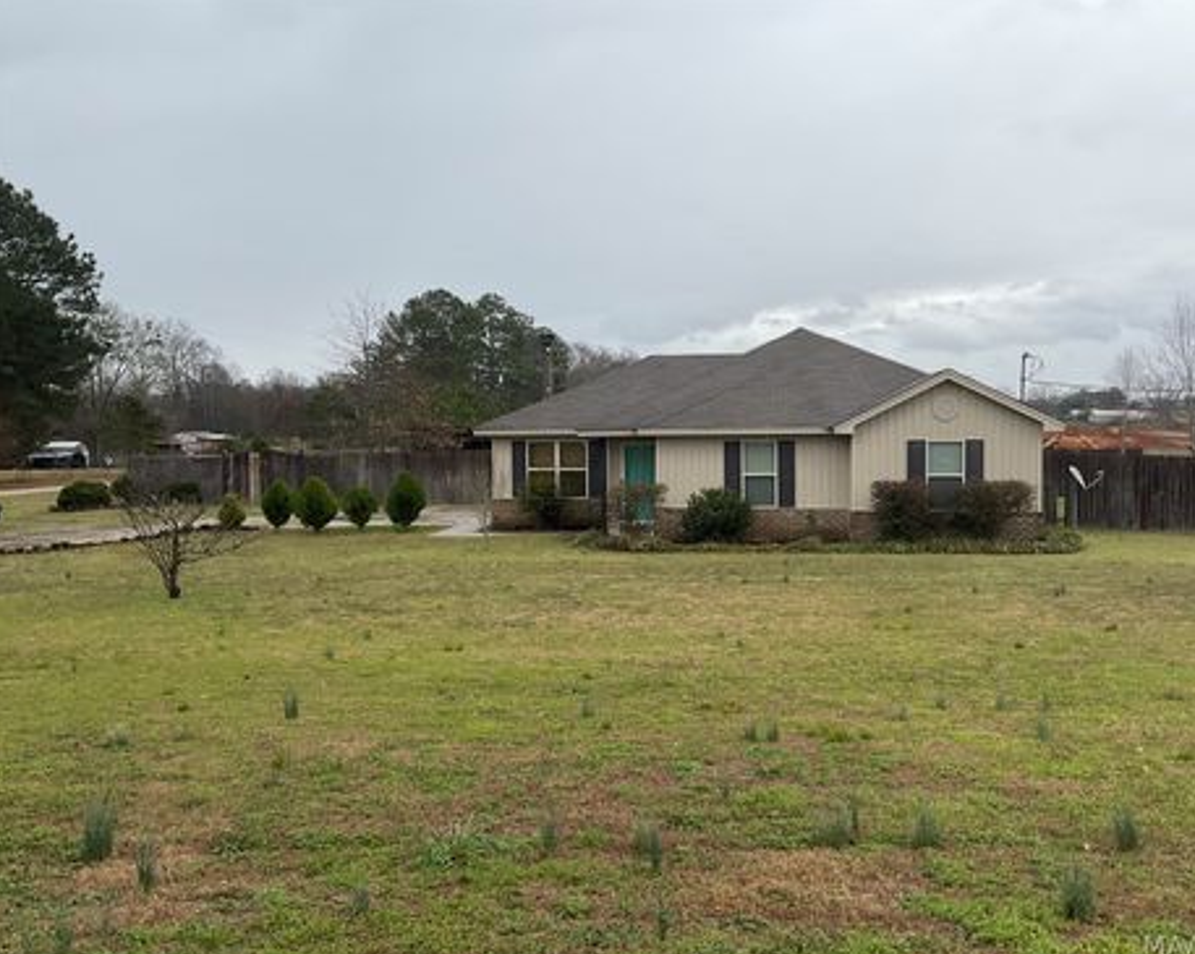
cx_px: 646
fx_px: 1096
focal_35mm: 31
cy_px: 480
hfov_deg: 57.1
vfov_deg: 47.1
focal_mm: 3
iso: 16
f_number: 1.8
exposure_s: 1/781
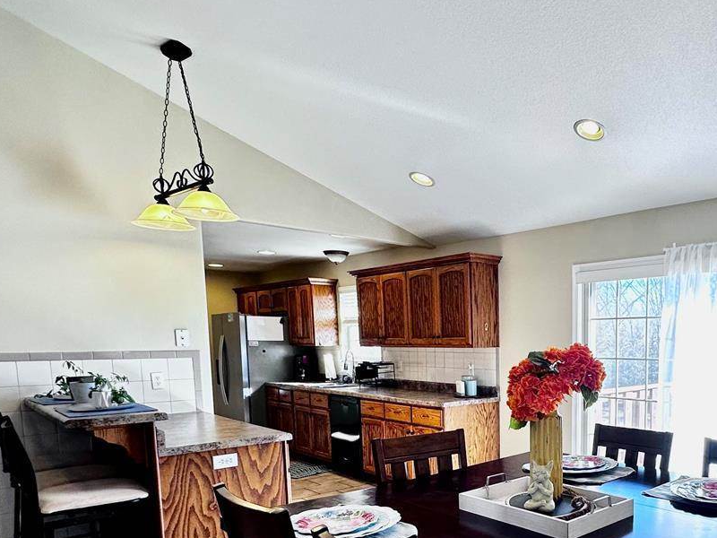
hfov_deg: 58.5
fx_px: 580
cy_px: 399
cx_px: 575
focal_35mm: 28
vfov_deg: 48.0
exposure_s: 1/120
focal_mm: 2.22
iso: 125
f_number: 2.2
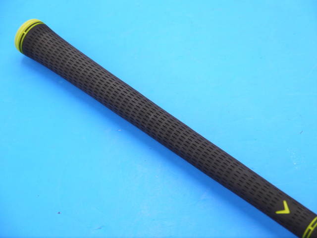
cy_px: 119
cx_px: 158
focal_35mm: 84
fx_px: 769
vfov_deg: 17.6
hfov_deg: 23.3
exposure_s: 1/80
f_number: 5.6
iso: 800
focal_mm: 42
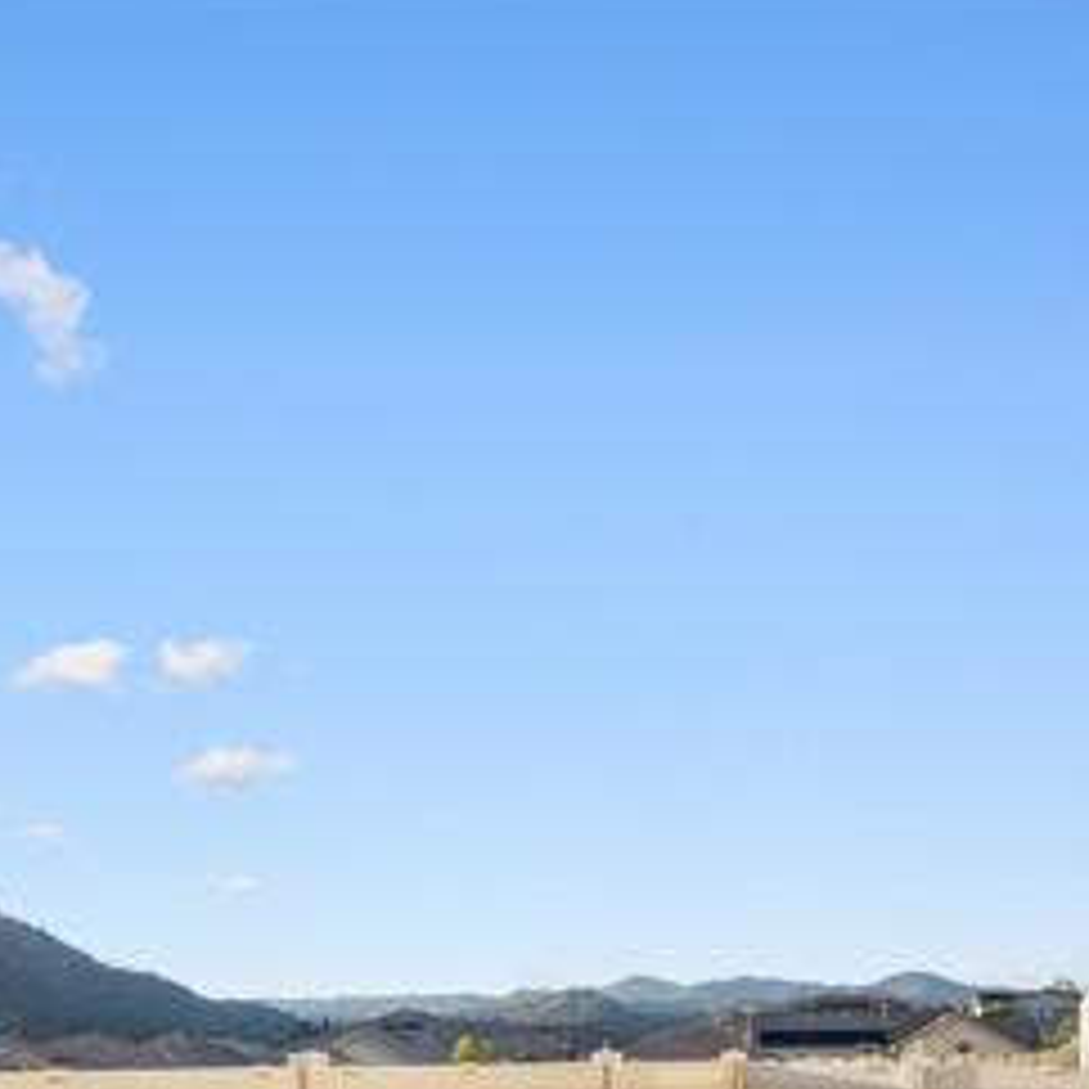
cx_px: 531
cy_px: 934
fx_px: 1281
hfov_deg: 46.0
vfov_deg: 43.0
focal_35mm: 36
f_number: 11
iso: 400
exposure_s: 1/80
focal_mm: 16
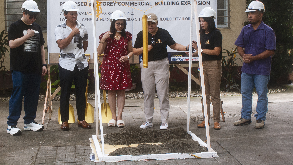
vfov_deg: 15.9
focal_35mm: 76
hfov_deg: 27.8
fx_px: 588
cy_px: 55
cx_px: 95
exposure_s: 1/160
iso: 100
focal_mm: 35
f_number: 5.6
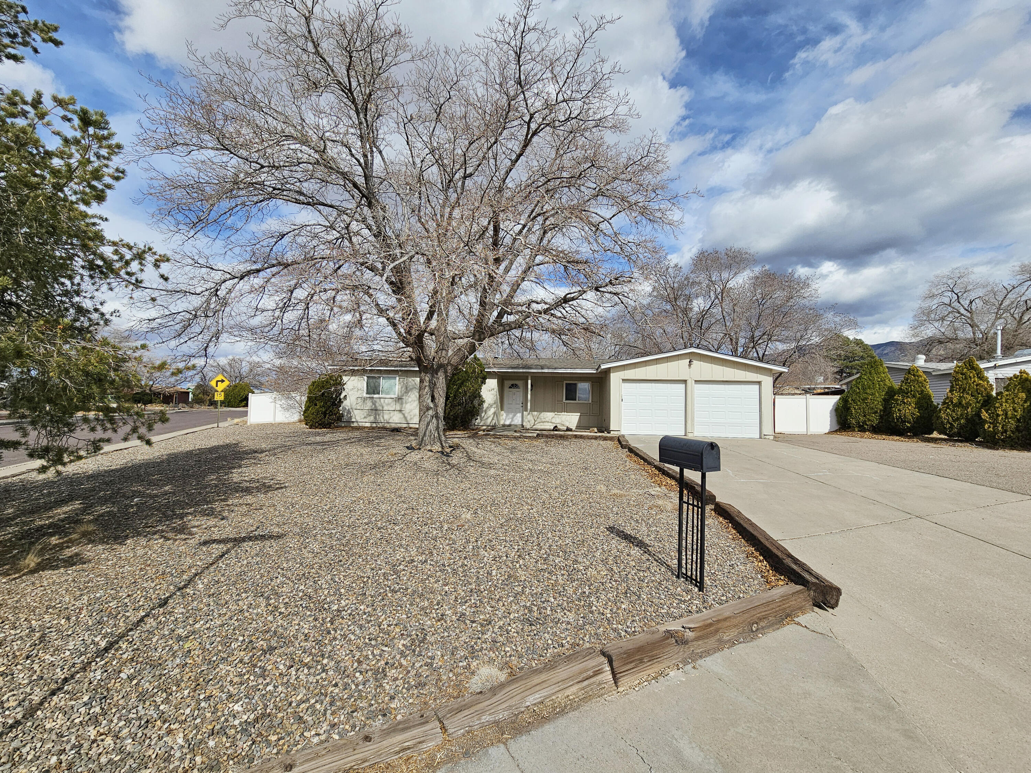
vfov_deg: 89.9
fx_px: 387
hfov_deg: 106.2
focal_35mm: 13
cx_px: 516
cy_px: 386
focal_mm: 2.2
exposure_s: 1/3418
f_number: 2.2
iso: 50
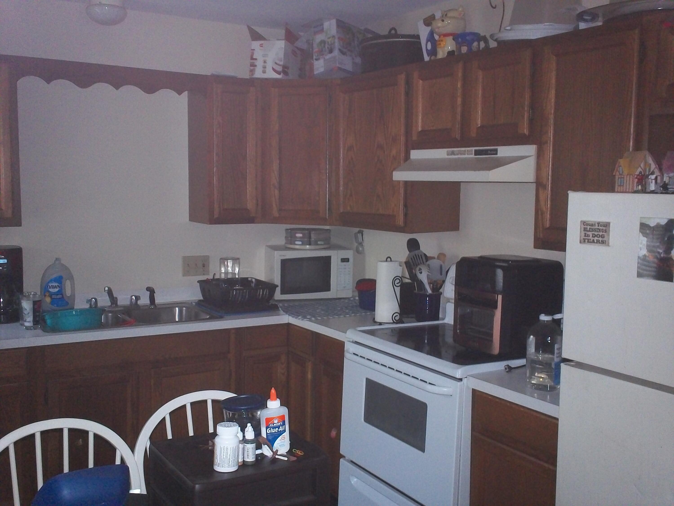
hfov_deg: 49.0
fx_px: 740
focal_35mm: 38
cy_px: 253
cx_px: 337
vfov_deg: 37.7
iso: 250
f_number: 4.5
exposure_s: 1/30
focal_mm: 6.3
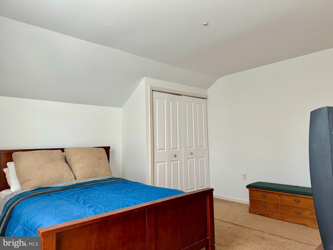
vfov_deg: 56.8
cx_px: 166
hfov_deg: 71.6
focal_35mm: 24
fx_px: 231
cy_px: 125
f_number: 1.78
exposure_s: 1/120
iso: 160
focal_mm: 6.86
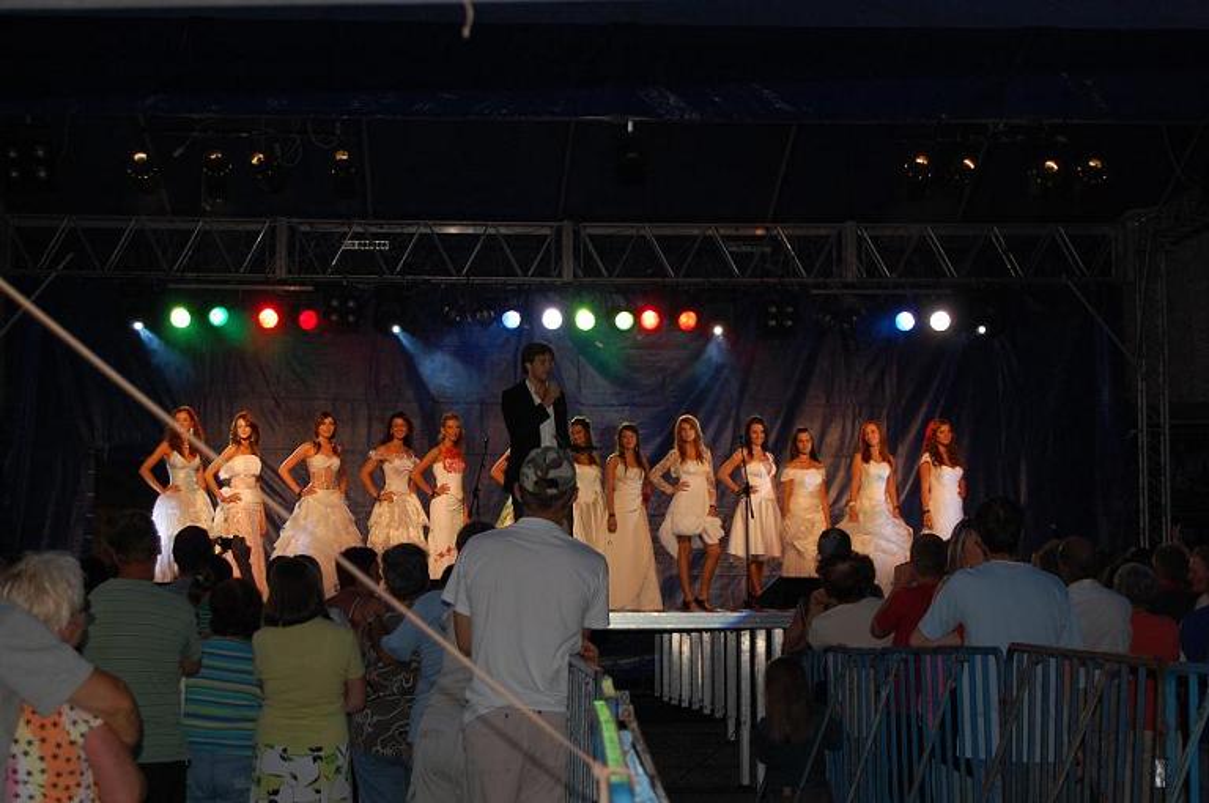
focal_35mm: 82
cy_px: 402
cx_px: 604
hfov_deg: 24.6
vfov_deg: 16.5
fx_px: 2767
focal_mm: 55
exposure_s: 1/200
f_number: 5.6
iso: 400
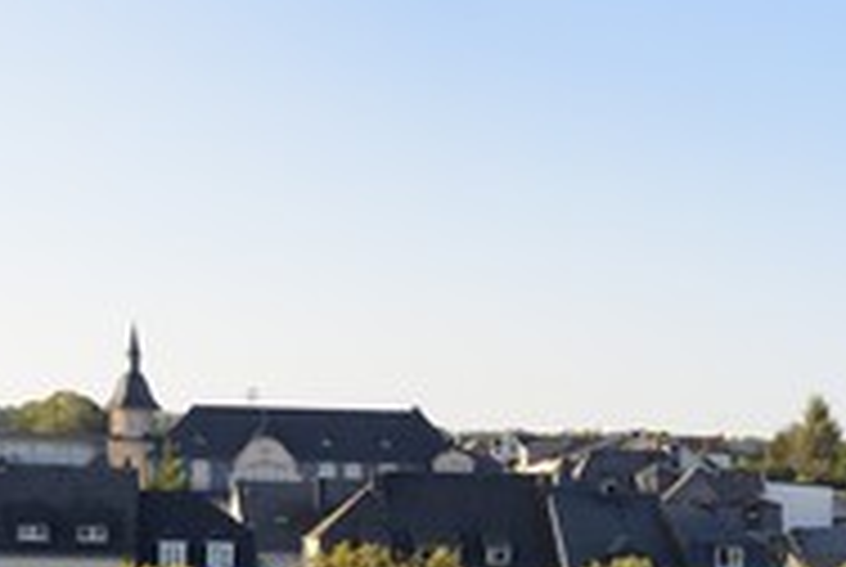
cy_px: 608
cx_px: 868
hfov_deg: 17.2
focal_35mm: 116
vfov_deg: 11.7
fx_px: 2730
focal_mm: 52
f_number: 7.1
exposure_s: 1/200
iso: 200
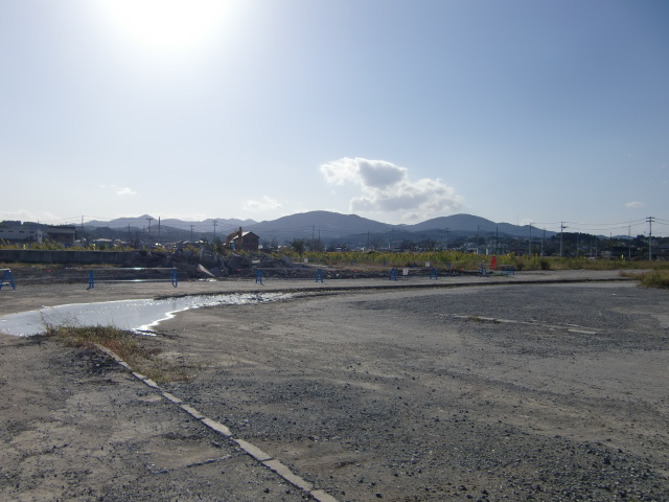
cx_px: 334
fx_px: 541
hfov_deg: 63.4
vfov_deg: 49.7
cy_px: 251
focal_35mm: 28
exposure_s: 1/500
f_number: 7
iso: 64
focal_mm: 4.9
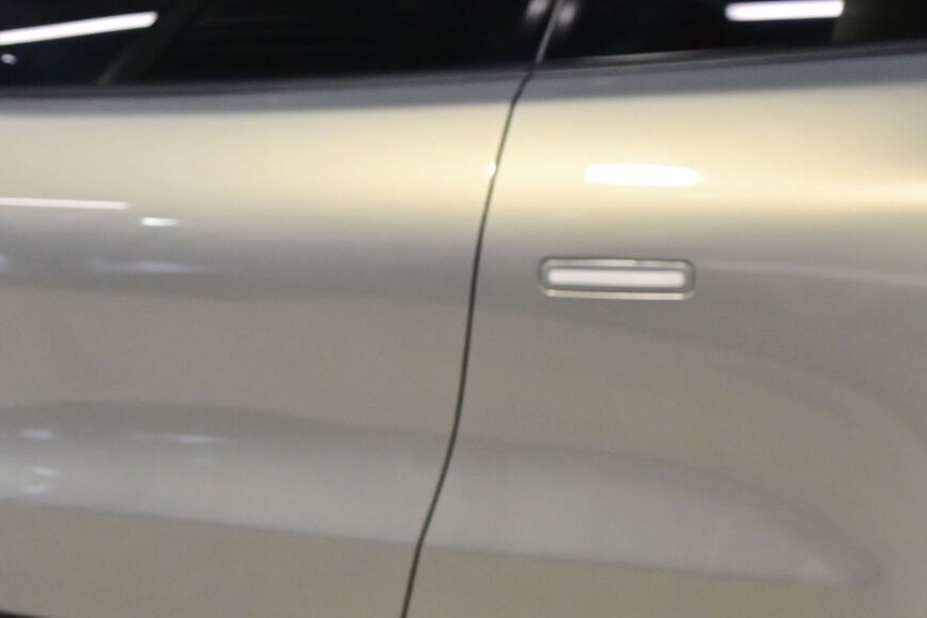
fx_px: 1843
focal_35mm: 72
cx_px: 522
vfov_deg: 19.0
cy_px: 319
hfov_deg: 28.2
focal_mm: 21.5
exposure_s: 1/50
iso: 800
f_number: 5.6
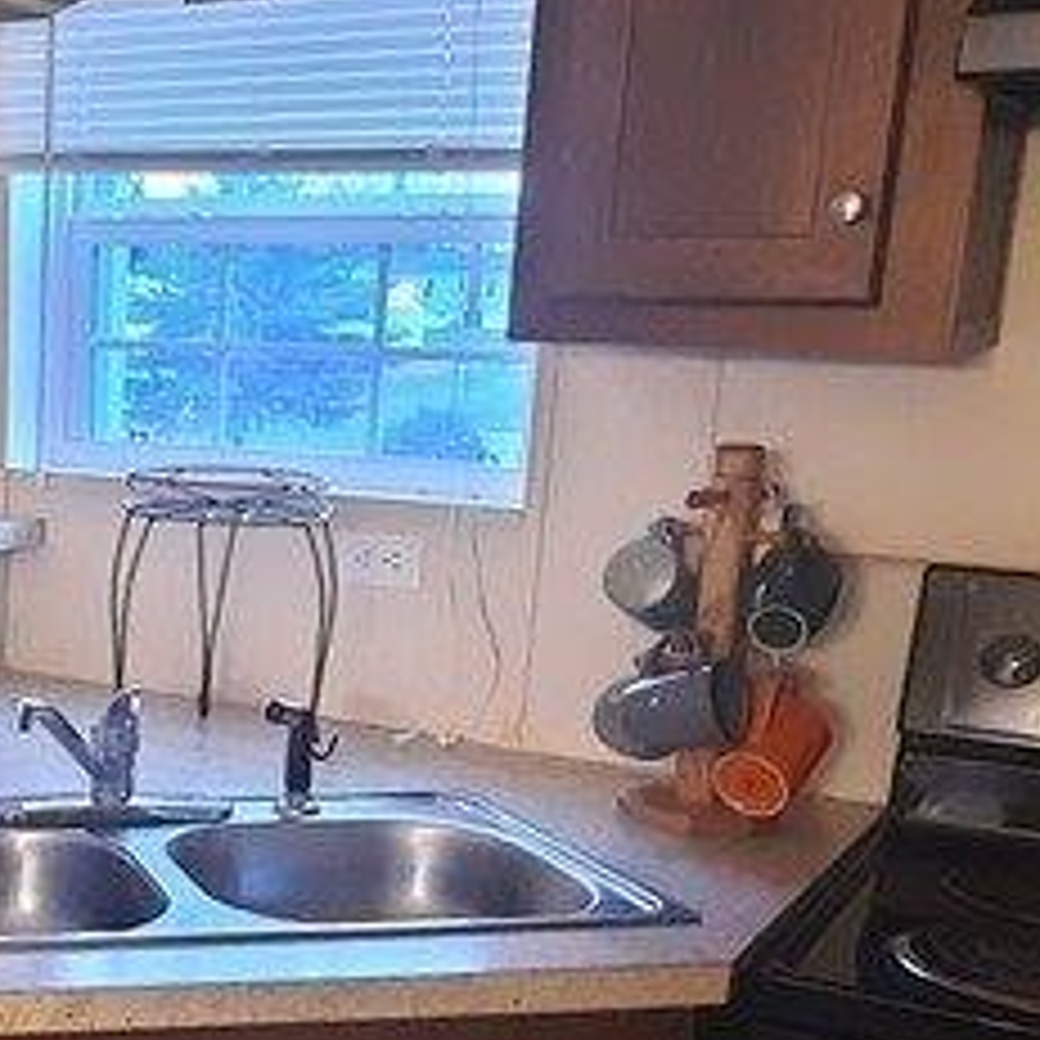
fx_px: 1734
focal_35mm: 51
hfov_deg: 31.3
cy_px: 747
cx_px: 36
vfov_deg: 32.9
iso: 400
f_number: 2.2
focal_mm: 1.74
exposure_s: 1/20
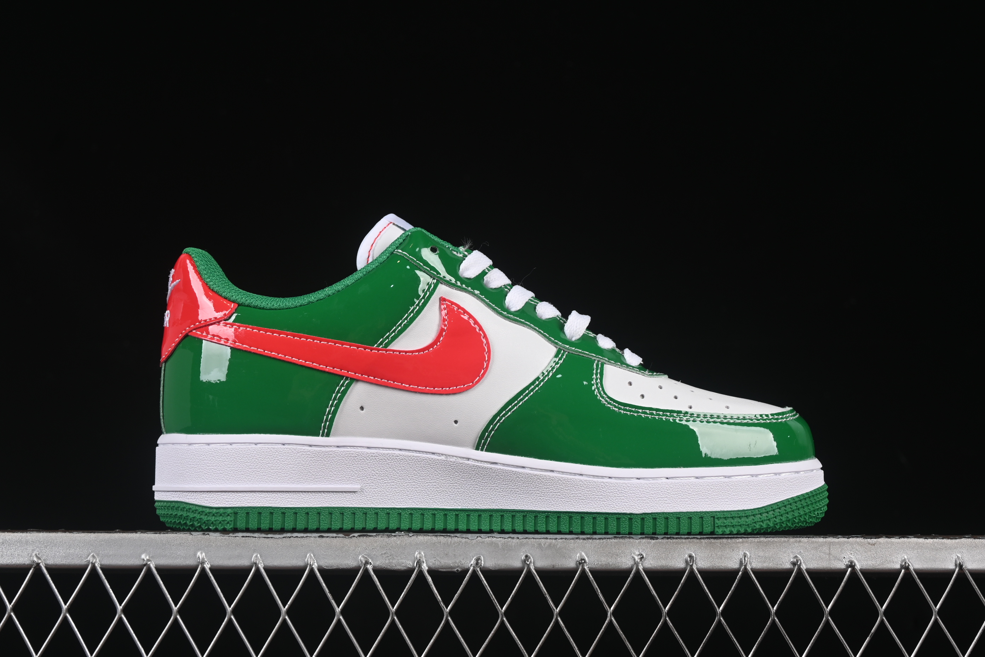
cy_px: 328
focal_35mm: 75
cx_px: 492
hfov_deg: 27.0
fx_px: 2052
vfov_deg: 18.2
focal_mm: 50
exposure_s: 1/80
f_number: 8
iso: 160
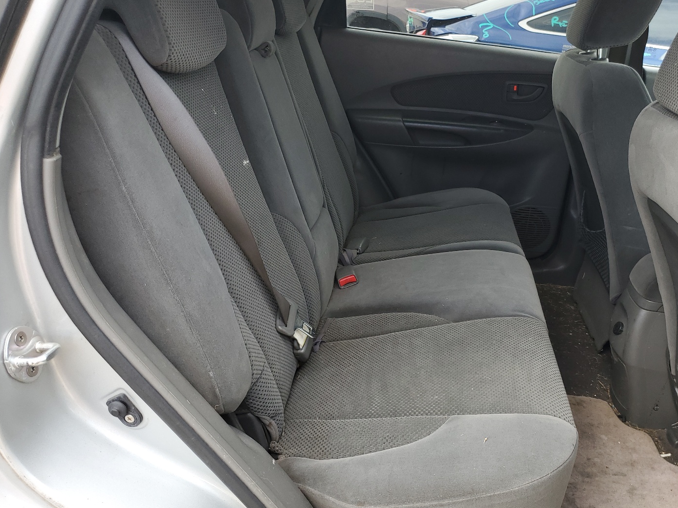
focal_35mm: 30
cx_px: 387
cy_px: 266
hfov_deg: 59.7
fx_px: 588
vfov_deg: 46.8
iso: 50
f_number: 1.5
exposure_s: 1/294
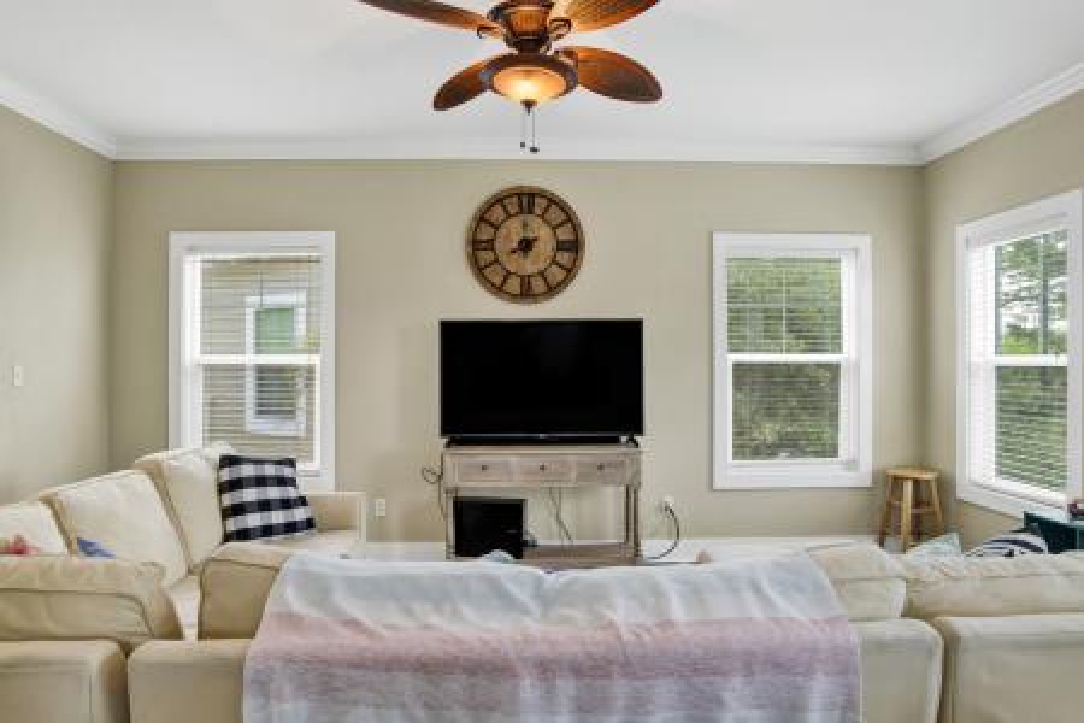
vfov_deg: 59.5
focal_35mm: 21
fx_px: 632
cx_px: 542
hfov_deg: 81.2
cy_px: 362
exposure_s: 1/4
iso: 200
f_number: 11
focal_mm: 21
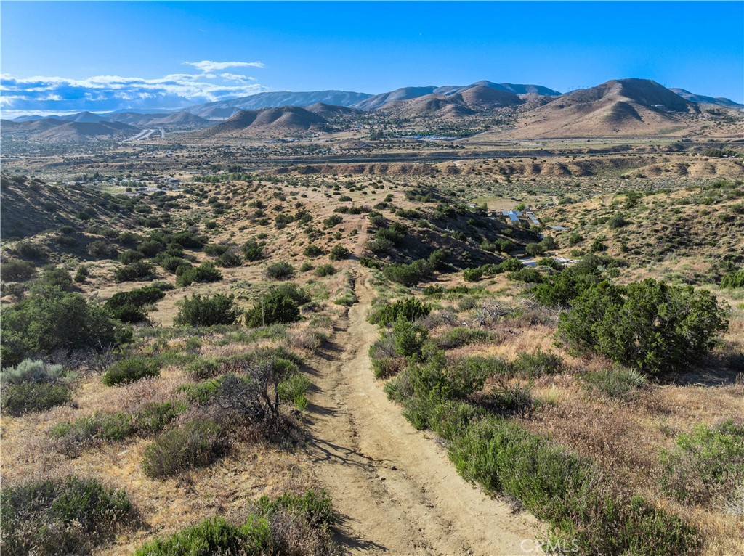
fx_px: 515
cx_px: 372
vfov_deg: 56.7
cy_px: 278
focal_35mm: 24
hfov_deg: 71.6
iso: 170
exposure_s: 1/2500
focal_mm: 12.29
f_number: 2.8
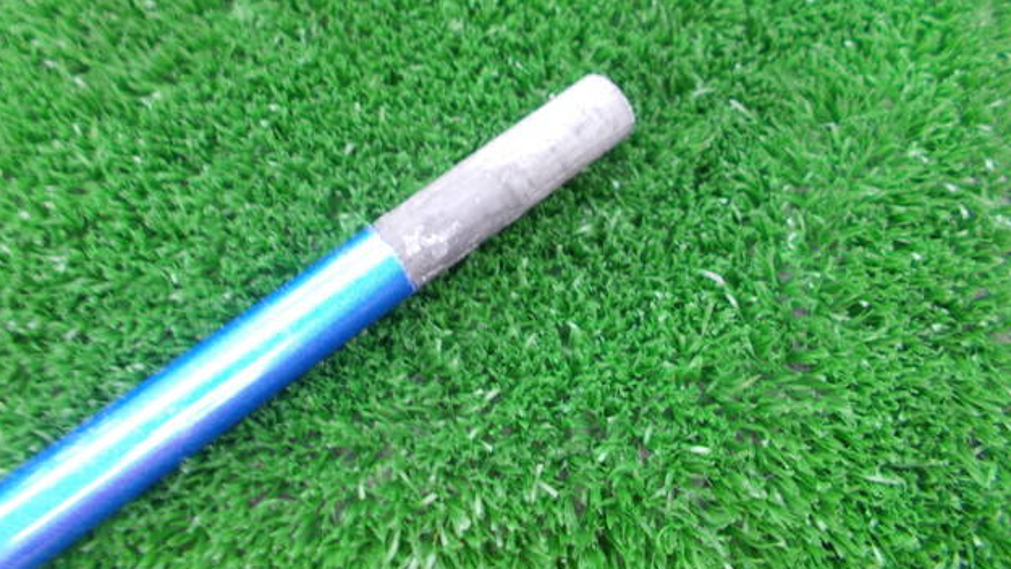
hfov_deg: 66.0
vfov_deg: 39.7
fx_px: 778
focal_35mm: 29
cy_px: 191
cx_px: 497
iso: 200
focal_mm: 4.6
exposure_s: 1/8
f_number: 3.2
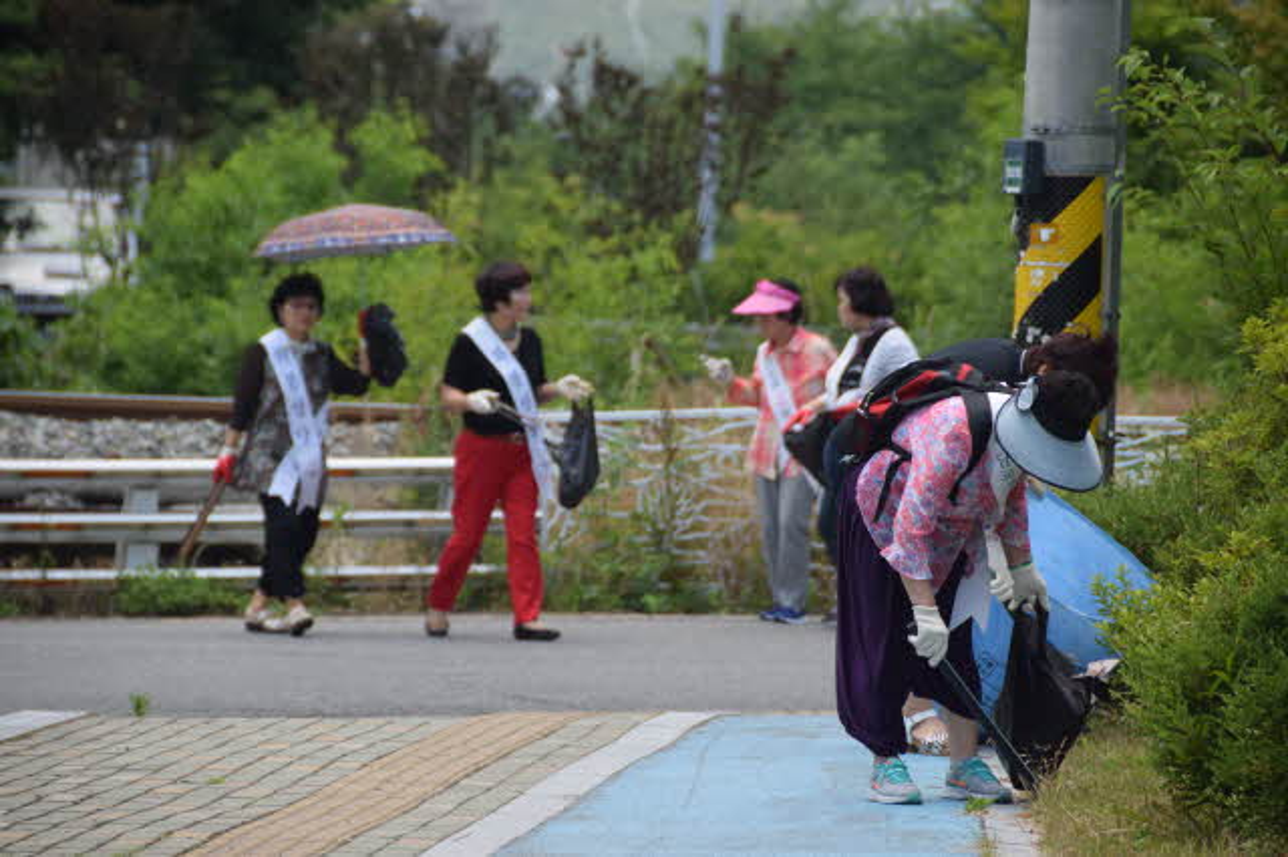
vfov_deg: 4.6
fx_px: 10727
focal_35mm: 300
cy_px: 428
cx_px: 644
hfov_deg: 6.9
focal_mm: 200
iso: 280
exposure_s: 1/500
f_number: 5.6
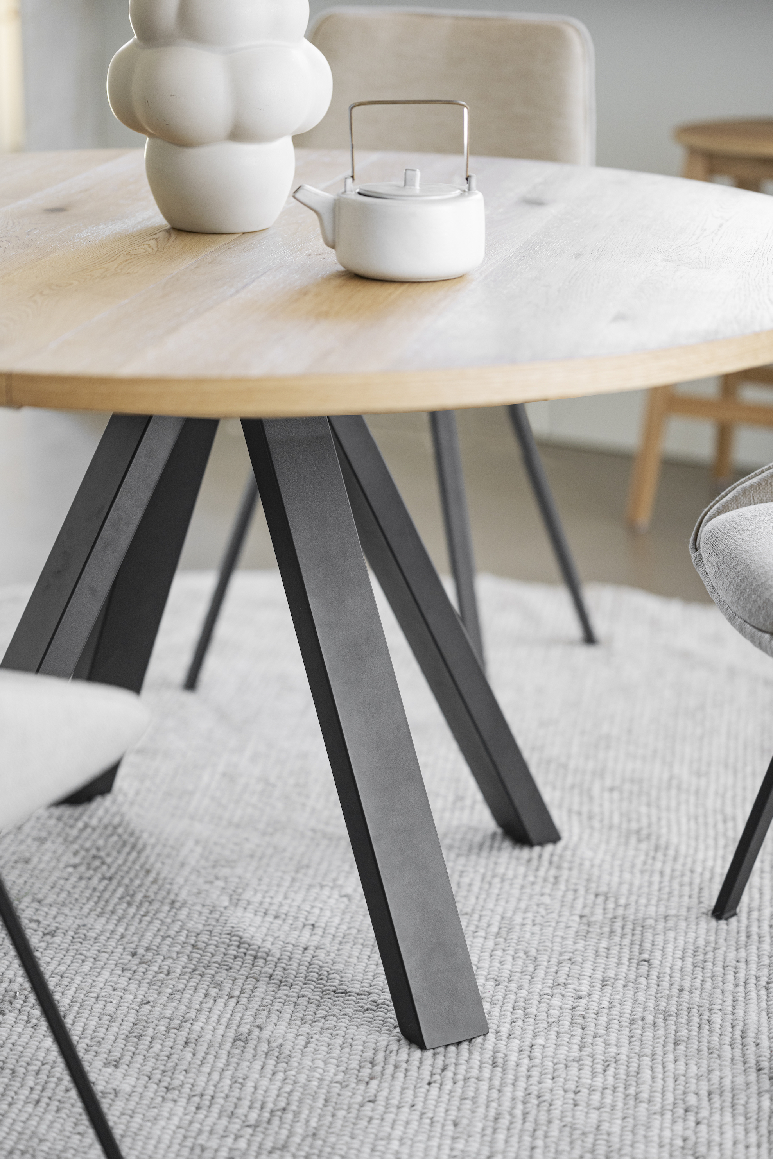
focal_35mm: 86
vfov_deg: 23.6
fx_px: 2769
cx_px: 388
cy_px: 581
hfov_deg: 15.9
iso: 250
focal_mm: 85
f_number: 1.8
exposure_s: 1/250
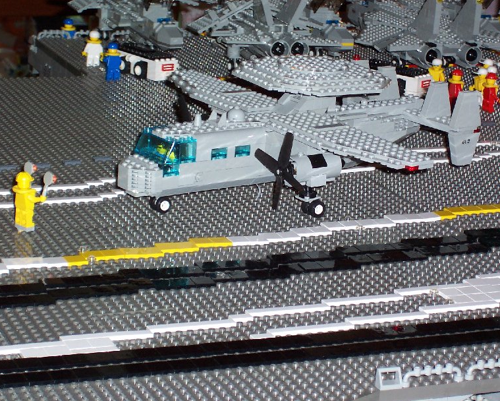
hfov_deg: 16.6
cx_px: 254
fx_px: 1717
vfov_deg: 13.3
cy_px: 200
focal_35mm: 116
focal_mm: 16.8
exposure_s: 1/90
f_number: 4.8
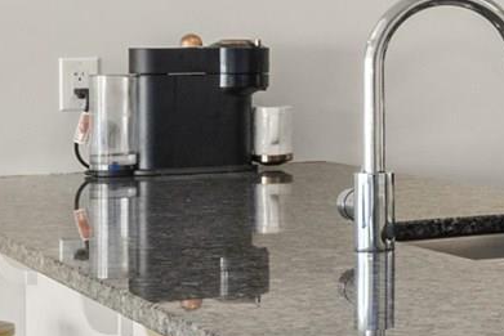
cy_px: 82
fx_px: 1540
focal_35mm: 110
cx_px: 1110
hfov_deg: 14.3
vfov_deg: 12.4
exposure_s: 1/4
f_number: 13
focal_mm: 14
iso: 400
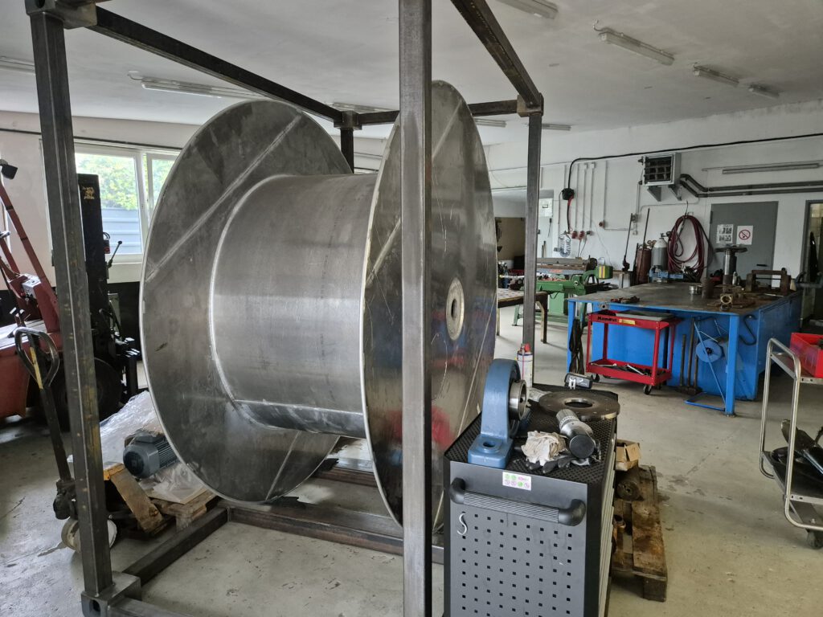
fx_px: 547
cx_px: 412
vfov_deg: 58.9
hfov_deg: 73.9
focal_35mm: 23
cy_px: 308
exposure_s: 1/100
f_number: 1.8
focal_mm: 5.4
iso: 1250
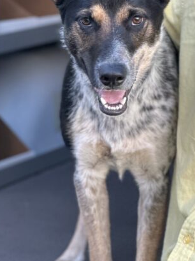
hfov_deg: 7.6
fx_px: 1452
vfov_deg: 10.2
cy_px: 5
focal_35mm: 193
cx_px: 218
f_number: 2.8
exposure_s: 1/121
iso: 100
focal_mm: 9
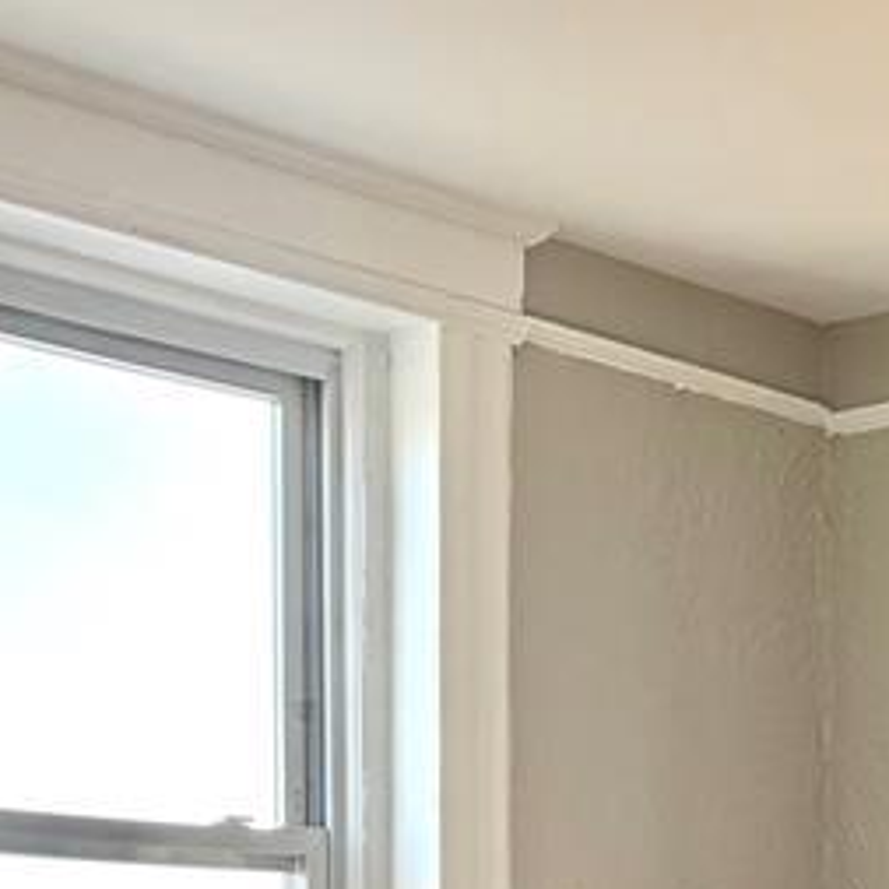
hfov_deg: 16.8
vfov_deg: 17.7
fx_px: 2702
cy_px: 1103
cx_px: 1374
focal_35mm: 93
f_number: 1.6
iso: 64
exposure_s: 1/363
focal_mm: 5.96
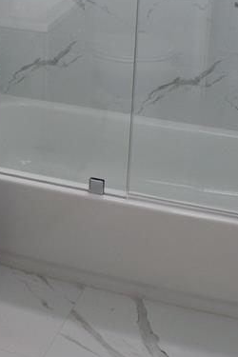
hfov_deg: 14.0
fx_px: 952
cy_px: 25
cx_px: -14
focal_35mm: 96
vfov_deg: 20.7
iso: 900
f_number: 8
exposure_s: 1/250
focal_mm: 20
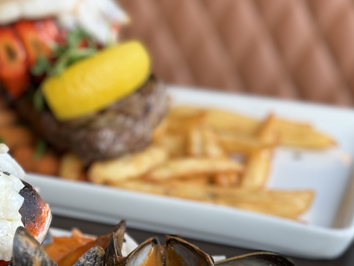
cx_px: 65
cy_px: 158
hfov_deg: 19.2
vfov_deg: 14.6
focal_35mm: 101
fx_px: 1033
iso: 50
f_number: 1.78
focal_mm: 6.86
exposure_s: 1/175
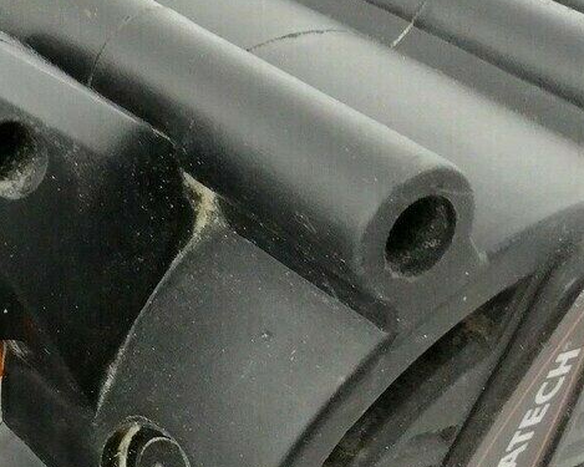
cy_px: 543
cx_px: -181
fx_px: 1244
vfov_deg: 20.1
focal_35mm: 72
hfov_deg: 23.3
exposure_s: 1/33.3
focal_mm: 3.81
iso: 320
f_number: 2.2
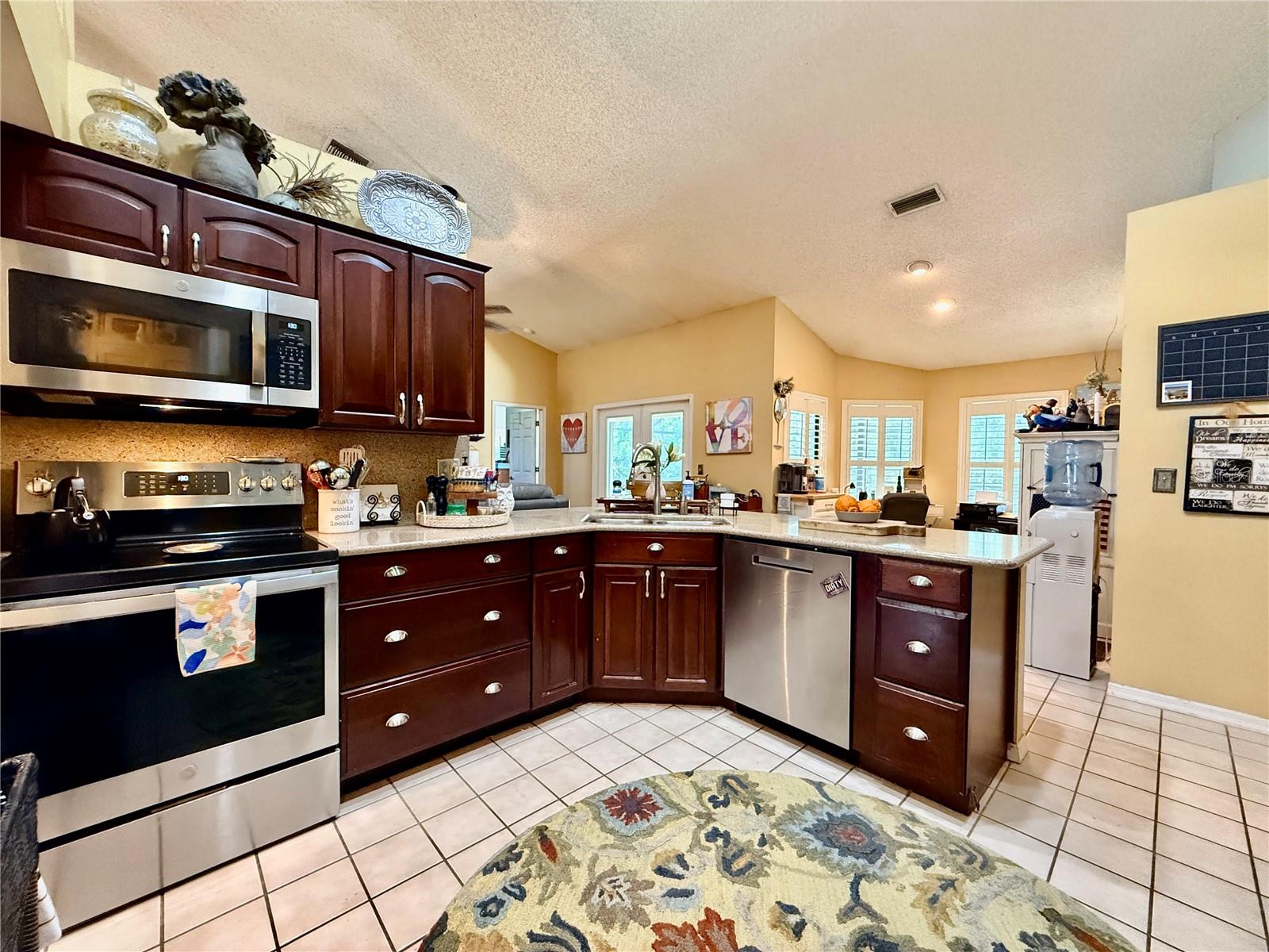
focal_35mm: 14
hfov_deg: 102.1
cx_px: 634
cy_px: 476
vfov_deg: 85.7
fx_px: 513
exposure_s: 1/60
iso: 800
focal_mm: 2.22
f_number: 2.2
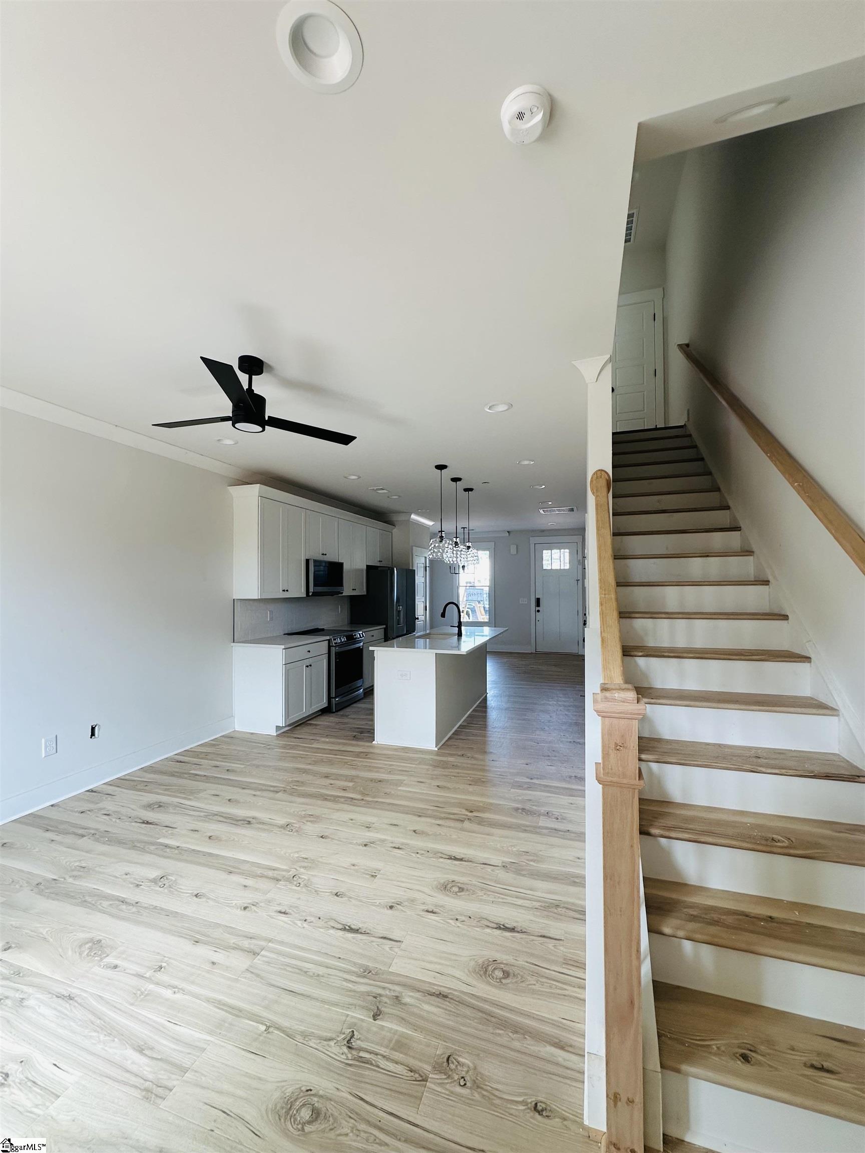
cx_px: 432
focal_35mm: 14
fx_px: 466
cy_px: 576
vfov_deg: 102.1
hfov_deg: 85.7
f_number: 2.2
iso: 100
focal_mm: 2.22
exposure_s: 1/99
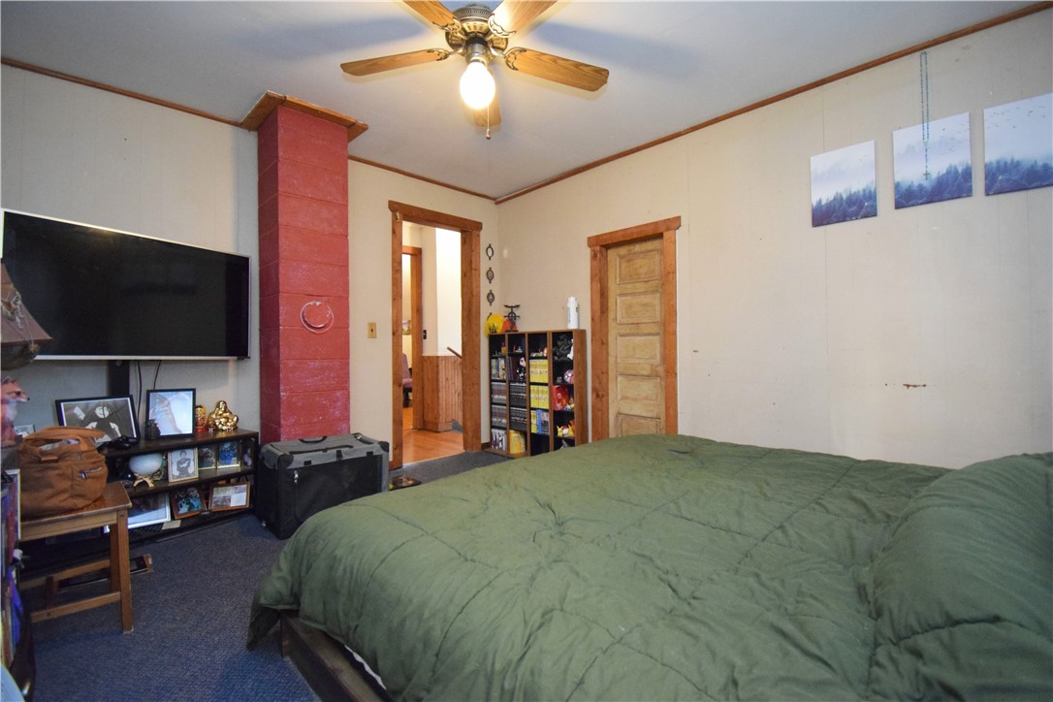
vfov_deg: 77.3
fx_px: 439
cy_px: 351
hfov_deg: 100.4
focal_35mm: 15
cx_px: 526
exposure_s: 1/60
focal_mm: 10
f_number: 4.5
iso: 4500
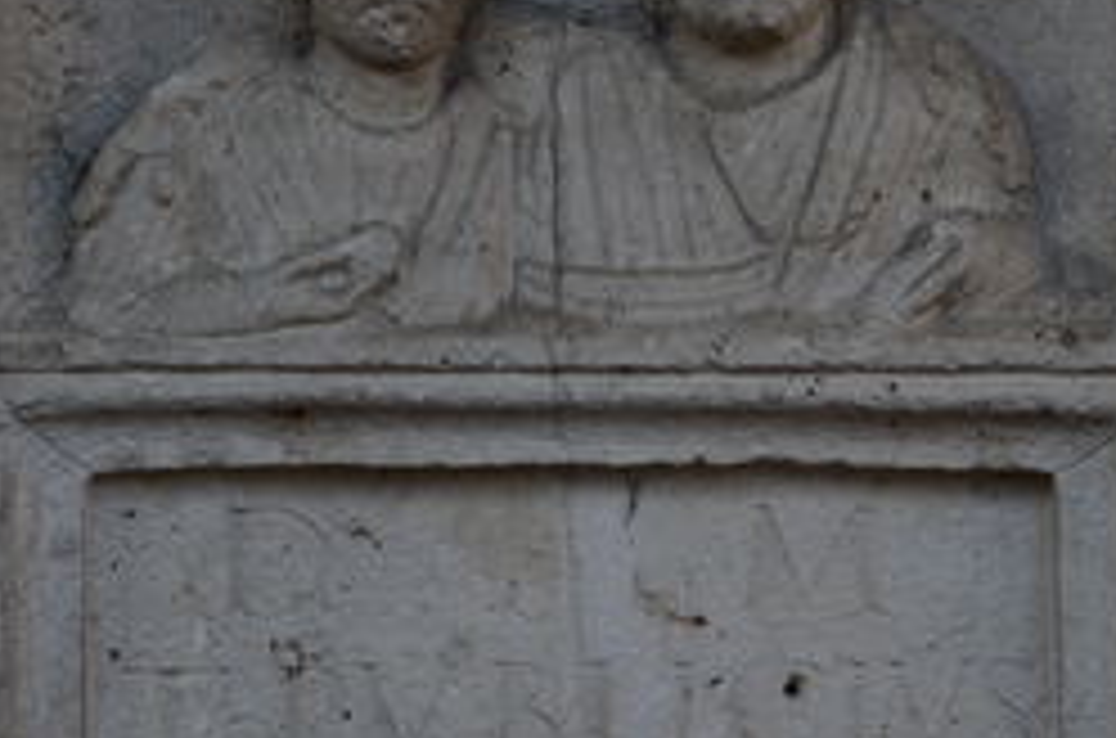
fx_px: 3618
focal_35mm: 117
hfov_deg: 17.5
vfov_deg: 11.6
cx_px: 585
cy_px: 299
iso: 400
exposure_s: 1/200
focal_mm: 44
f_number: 7.1
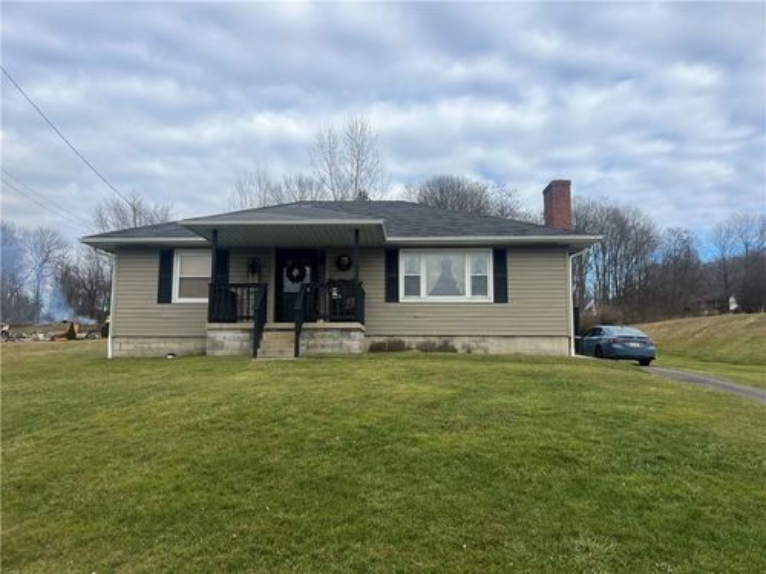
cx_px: 383
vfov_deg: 53.1
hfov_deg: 67.3
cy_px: 287
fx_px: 575
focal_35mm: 26
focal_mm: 5.7
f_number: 1.5
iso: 50
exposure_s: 1/2083
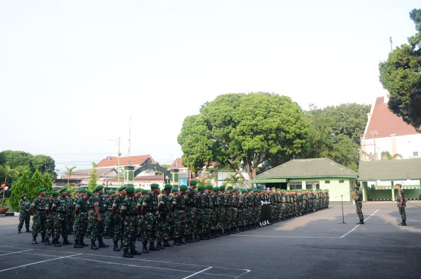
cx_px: 210
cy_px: 140
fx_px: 315
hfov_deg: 67.5
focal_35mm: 27
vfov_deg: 47.7
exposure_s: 1/160
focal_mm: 18
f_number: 6.3
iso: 200
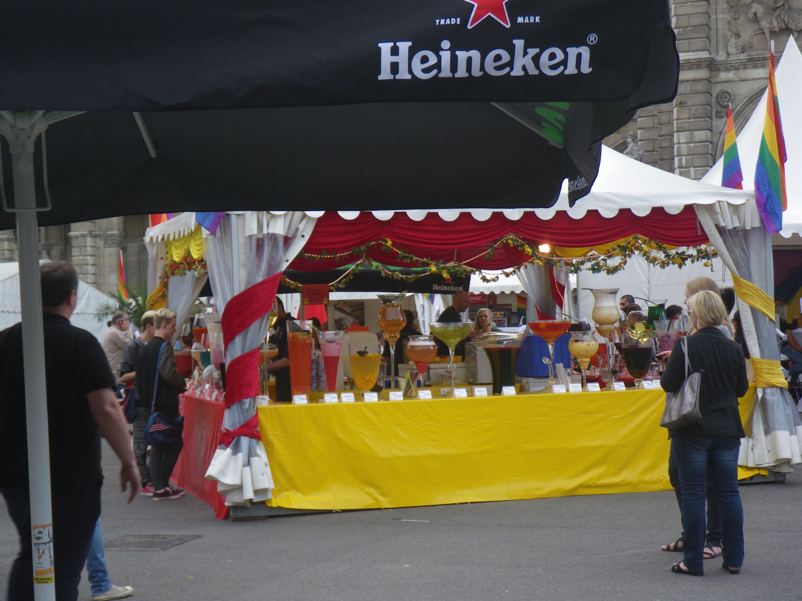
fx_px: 1436
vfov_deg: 23.7
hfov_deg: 31.2
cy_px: 300
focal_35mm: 62
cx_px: 401
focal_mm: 11.1
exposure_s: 1/80
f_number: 4.6
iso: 64
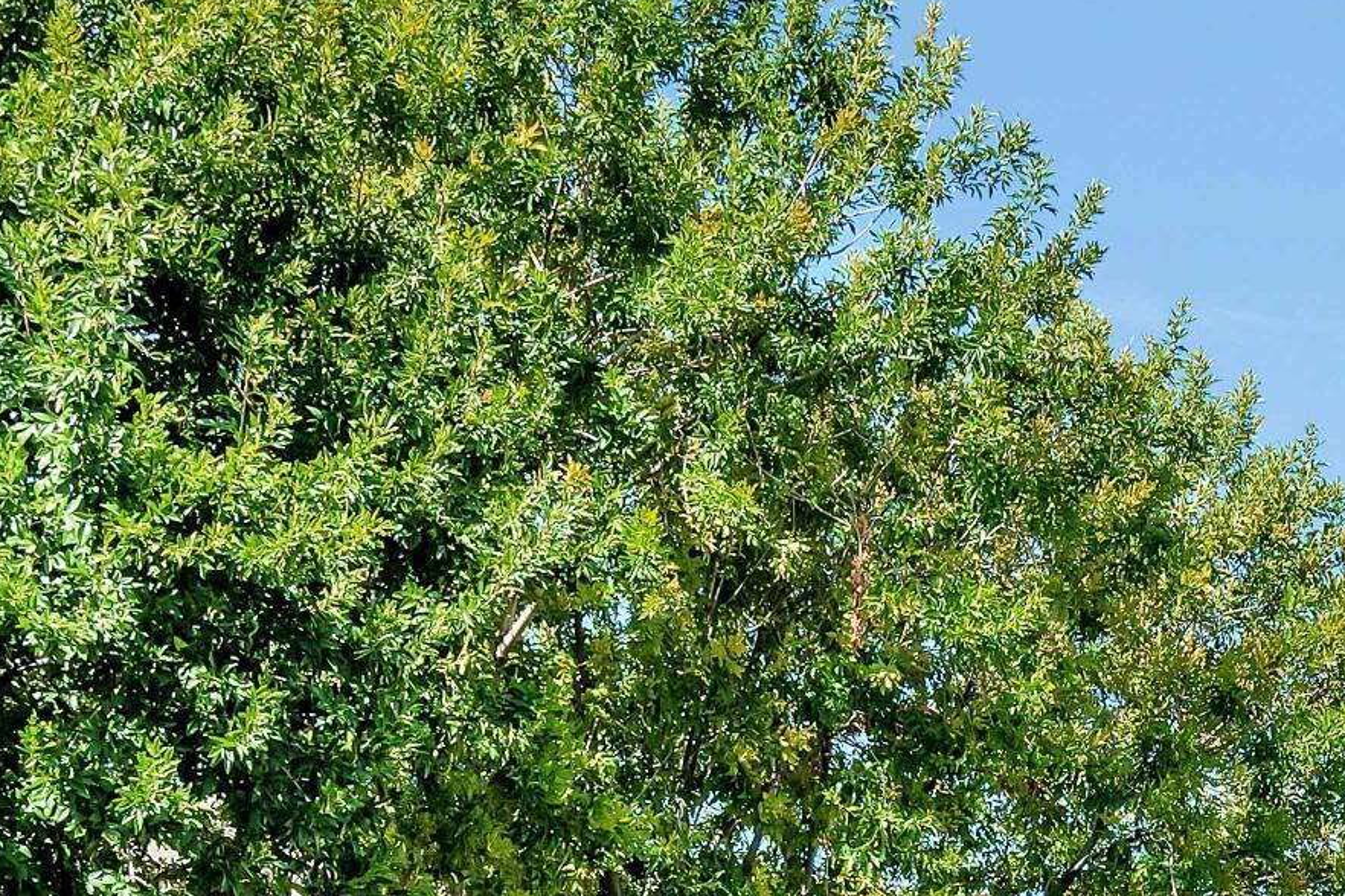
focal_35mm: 87
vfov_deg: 14.9
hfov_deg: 23.1
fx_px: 3239
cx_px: 1078
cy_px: 1250
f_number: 9
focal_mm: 17
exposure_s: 1/320
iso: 160
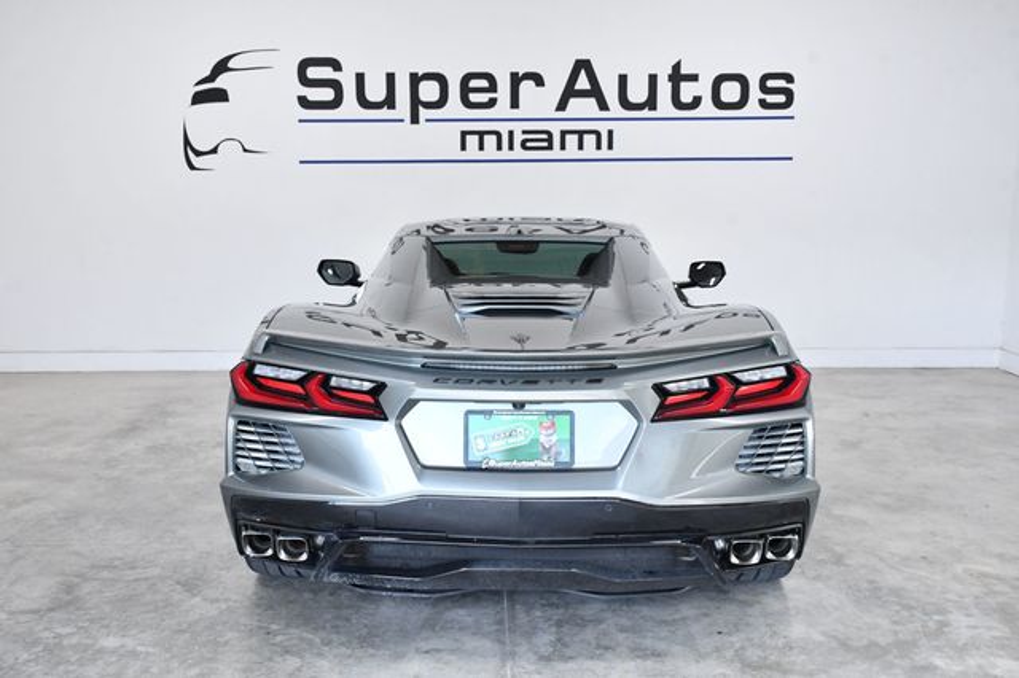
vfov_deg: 34.2
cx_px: 510
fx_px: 1103
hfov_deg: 49.6
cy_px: 339
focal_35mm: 39
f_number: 10
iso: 2500
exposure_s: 1/400
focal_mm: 26
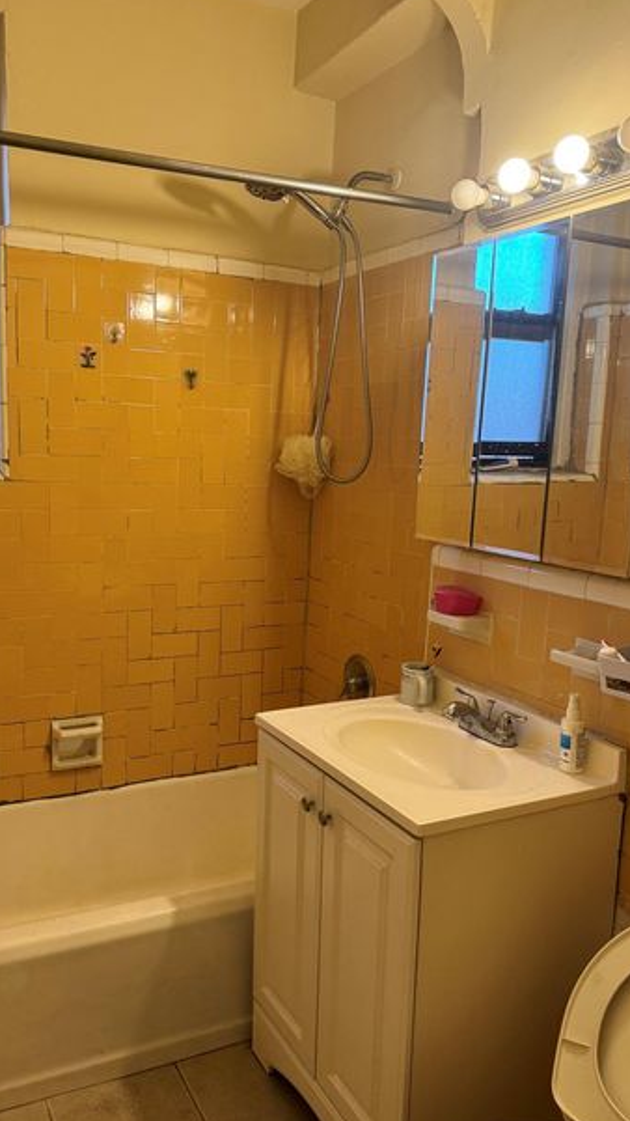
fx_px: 861
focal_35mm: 29
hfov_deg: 40.1
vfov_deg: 66.1
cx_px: 268
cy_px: 572
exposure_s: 1/60
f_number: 1.78
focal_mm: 6.76
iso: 160
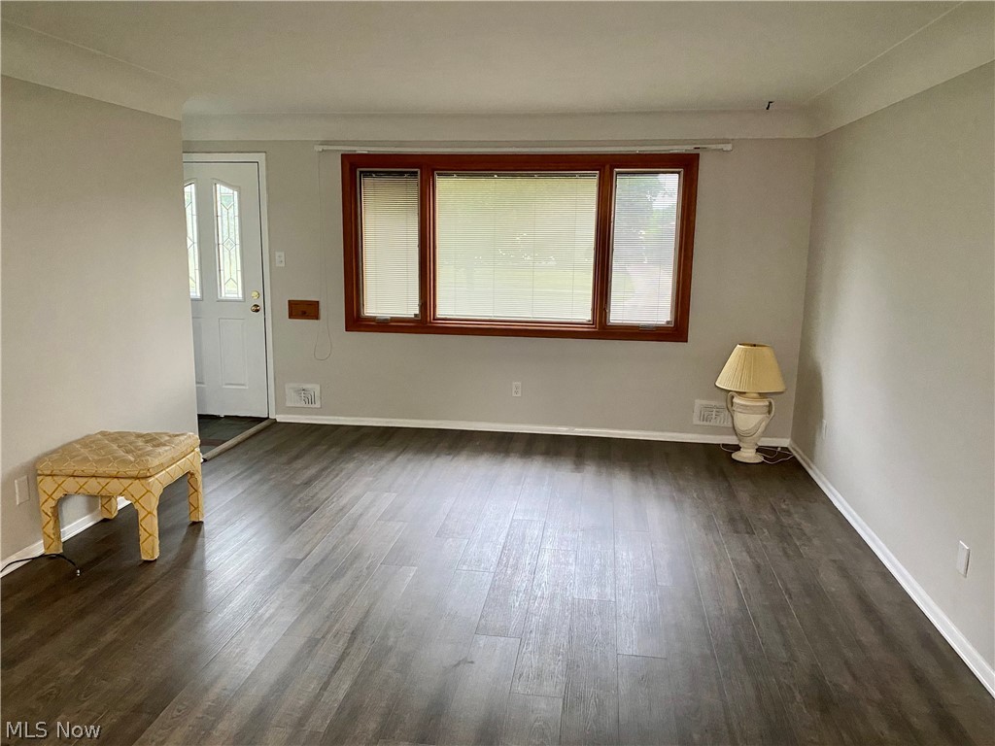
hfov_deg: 67.3
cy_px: 373
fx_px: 747
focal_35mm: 26
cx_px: 498
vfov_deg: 53.1
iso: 400
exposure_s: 1/60
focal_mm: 4.25
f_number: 1.8
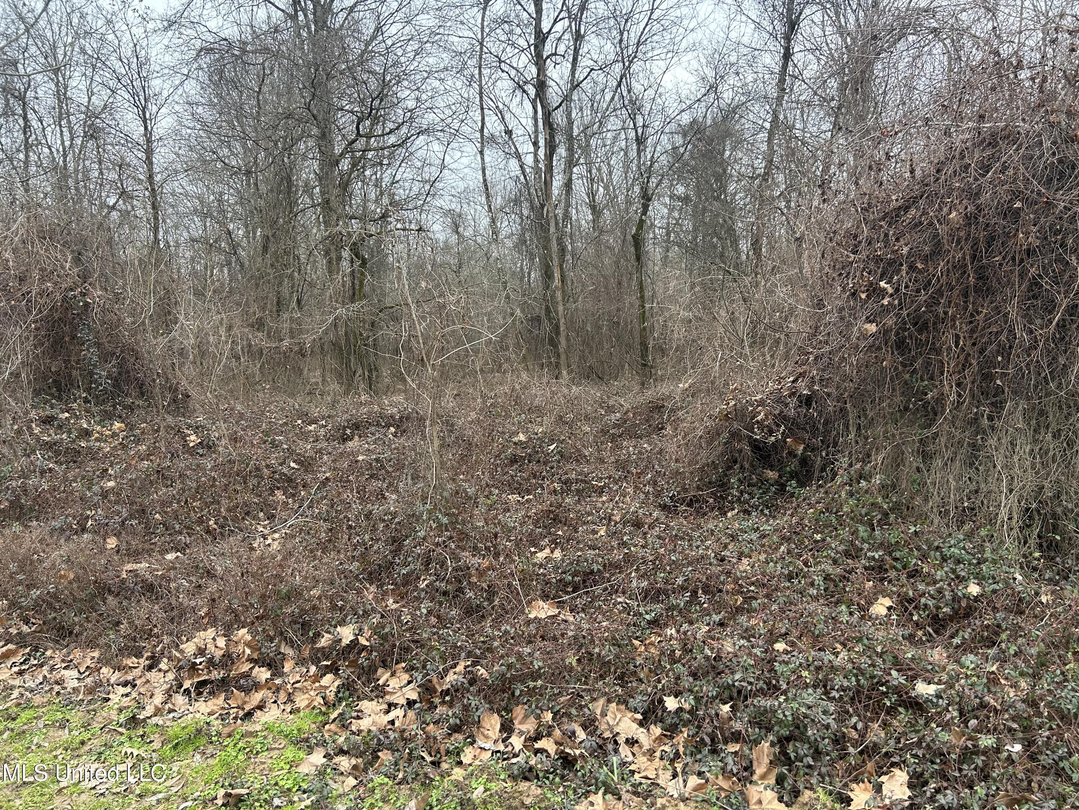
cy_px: 405
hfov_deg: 67.3
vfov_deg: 53.1
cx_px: 540
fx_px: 810
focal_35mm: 26
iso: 50
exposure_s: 1/466
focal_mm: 5.7
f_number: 1.5
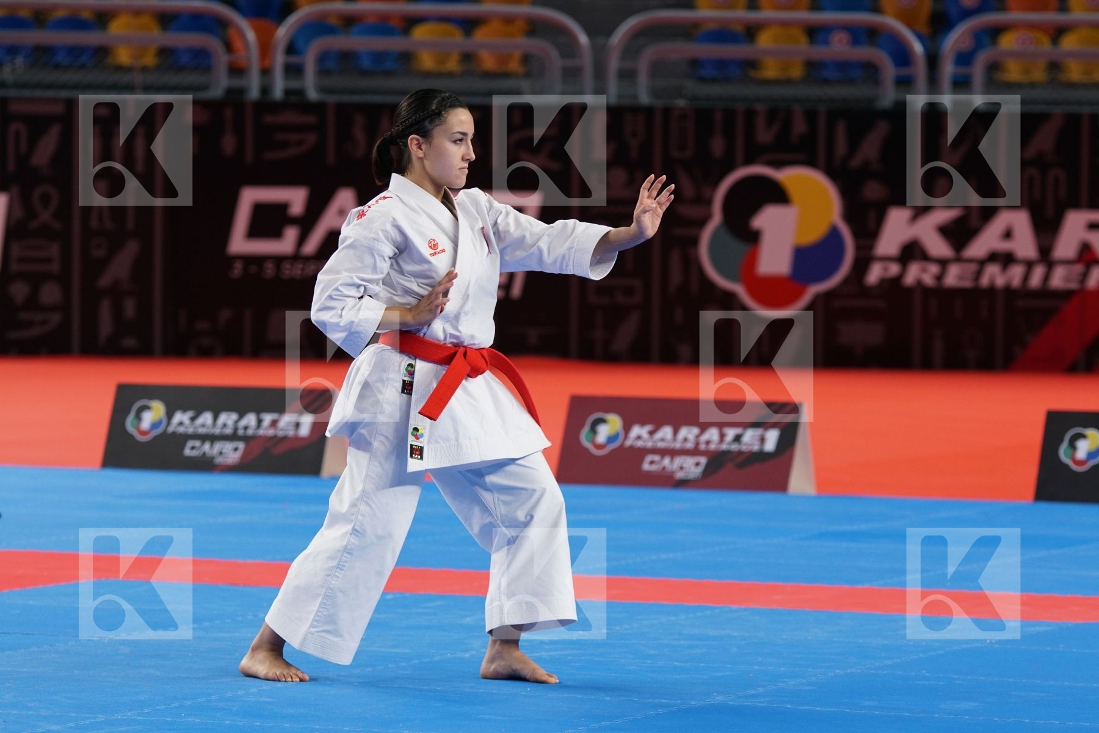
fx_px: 5495
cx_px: 550
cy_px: 366
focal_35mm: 180
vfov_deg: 7.6
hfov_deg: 11.4
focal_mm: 120
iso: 500
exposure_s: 1/250
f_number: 3.2
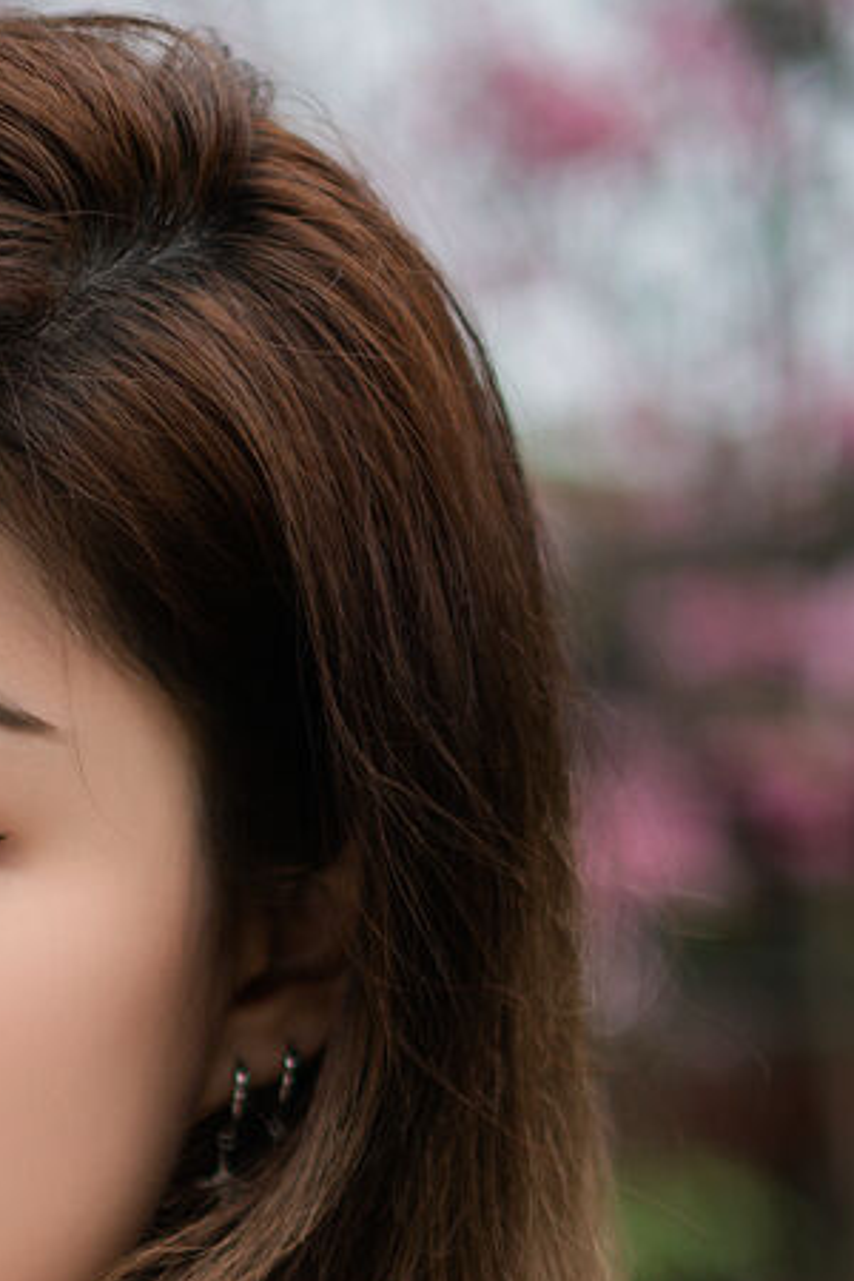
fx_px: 7116
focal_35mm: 200
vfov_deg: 9.9
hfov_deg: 6.8
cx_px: -478
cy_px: 2034
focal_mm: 50
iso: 100
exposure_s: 1/320
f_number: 1.8
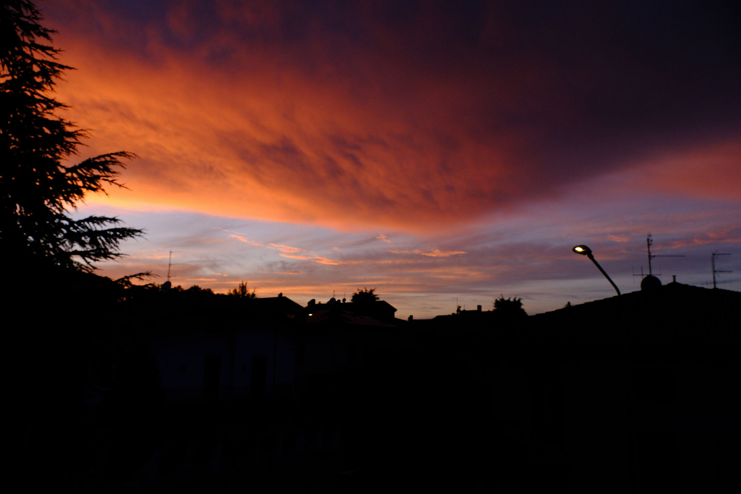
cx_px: 370
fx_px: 556
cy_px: 247
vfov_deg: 47.9
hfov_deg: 67.4
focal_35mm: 27
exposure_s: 1/140
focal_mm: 18
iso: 1000
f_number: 10
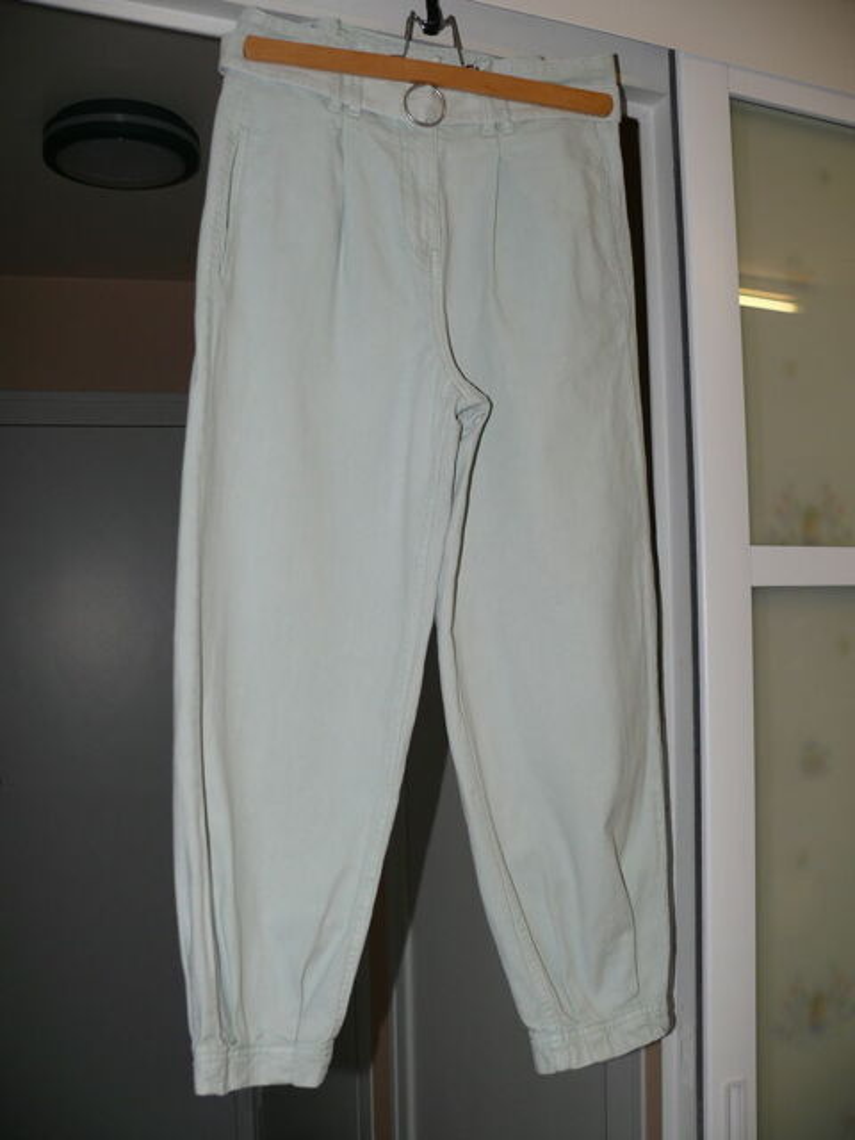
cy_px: 570
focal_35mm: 35
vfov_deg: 52.6
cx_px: 428
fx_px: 1153
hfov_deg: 40.7
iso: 100
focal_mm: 7.4
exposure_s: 1/30
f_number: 2.8
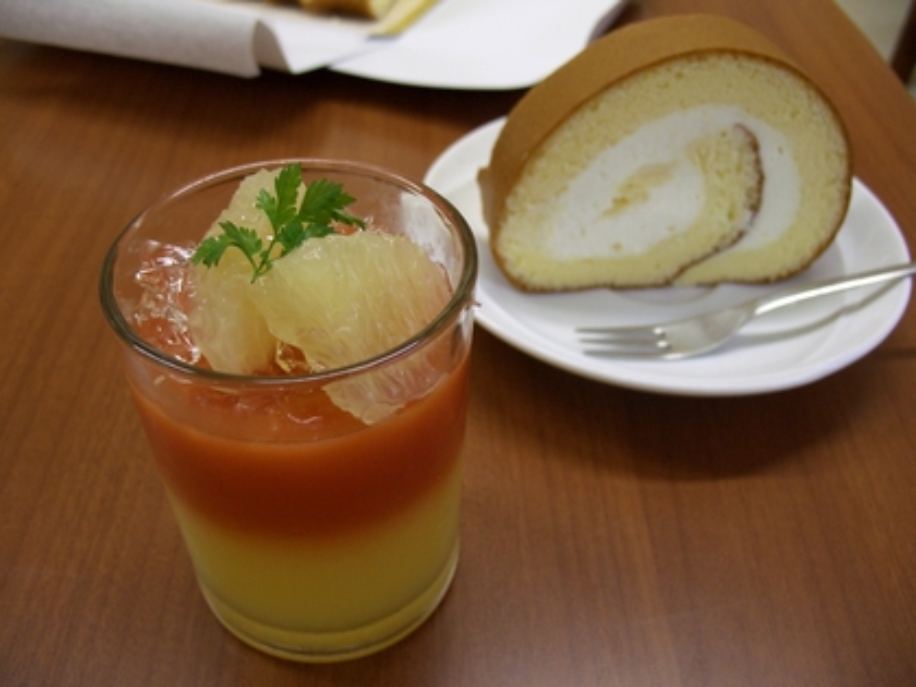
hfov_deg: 55.4
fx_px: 873
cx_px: 458
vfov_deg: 42.9
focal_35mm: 33
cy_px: 344
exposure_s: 1/30
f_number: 2.8
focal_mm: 7.1
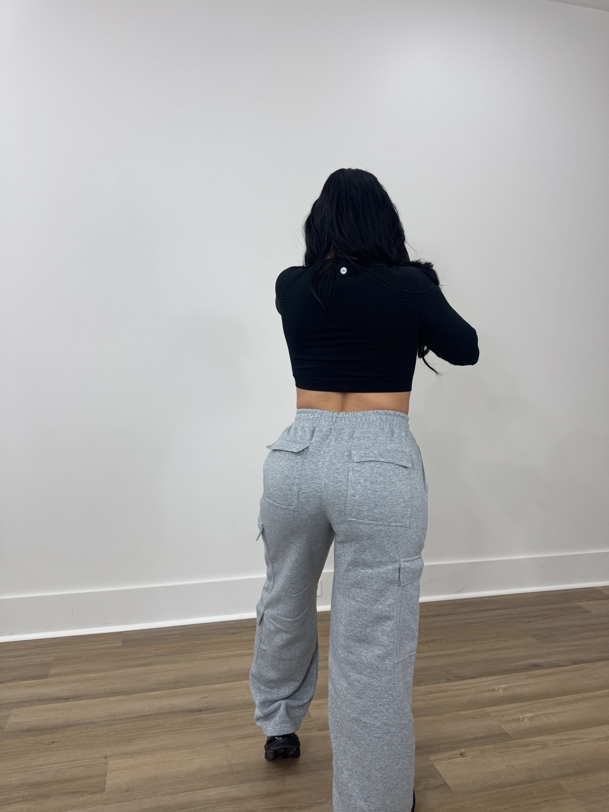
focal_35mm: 24
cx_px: 304
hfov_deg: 56.8
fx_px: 563
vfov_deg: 71.6
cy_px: 406
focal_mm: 6.76
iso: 80
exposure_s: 1/120
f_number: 1.78
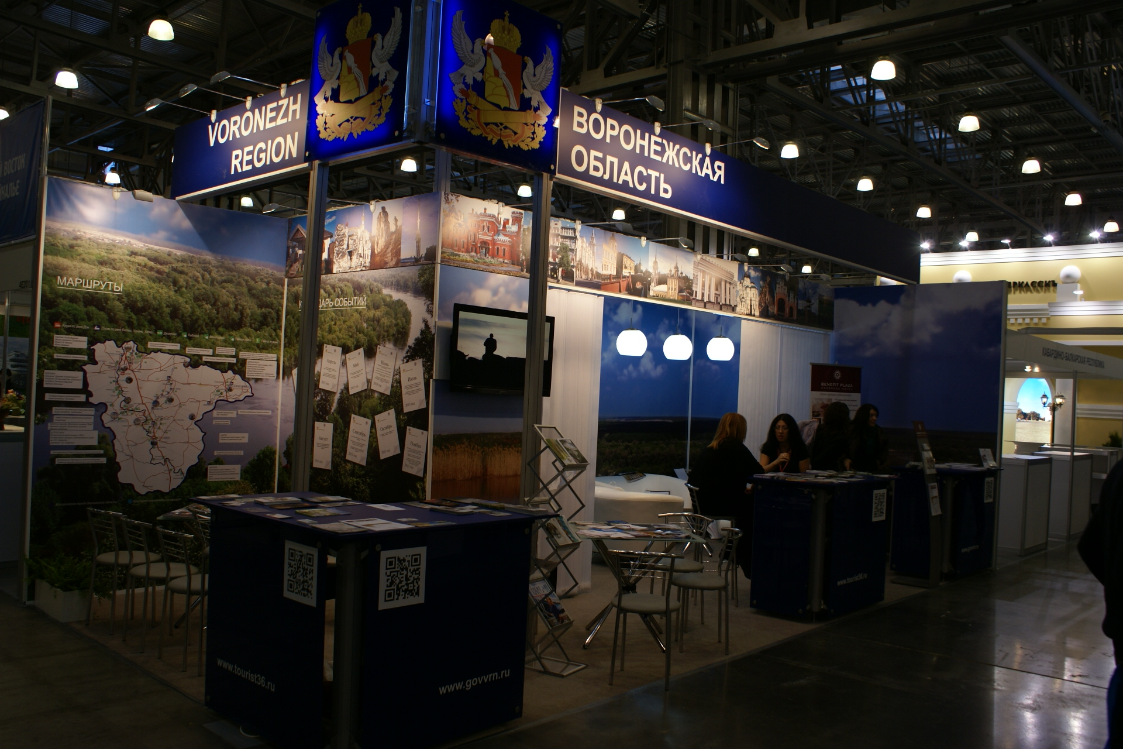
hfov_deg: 61.9
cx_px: 562
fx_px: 936
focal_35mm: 30
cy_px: 374
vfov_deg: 43.6
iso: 100
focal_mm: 20
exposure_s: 1/30
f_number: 4
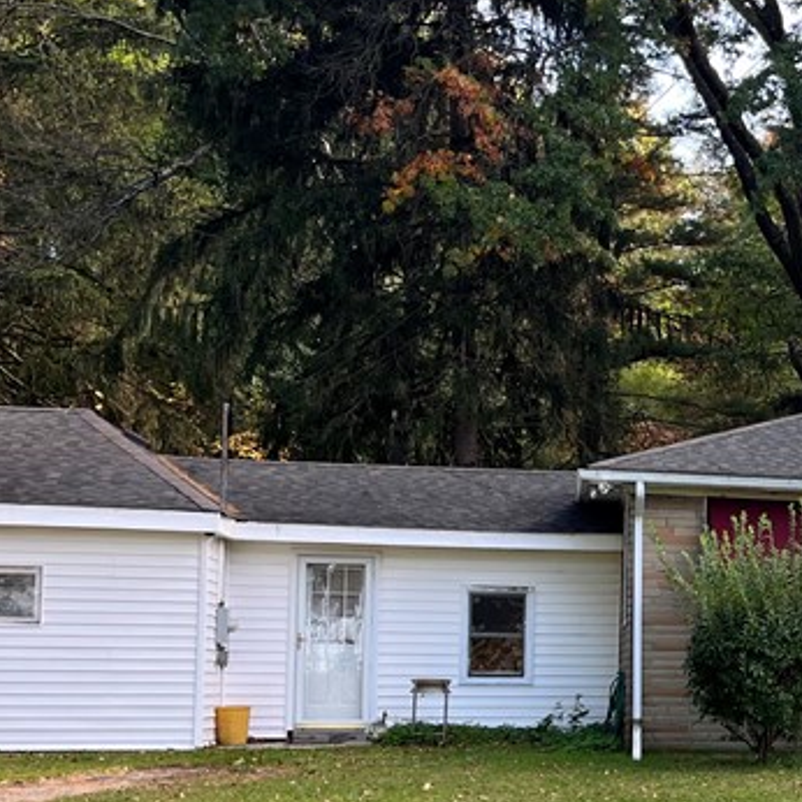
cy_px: 596
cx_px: 1101
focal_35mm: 68
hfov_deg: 22.2
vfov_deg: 25.1
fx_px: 1782
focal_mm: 5.1
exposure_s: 1/291
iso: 40
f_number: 1.6
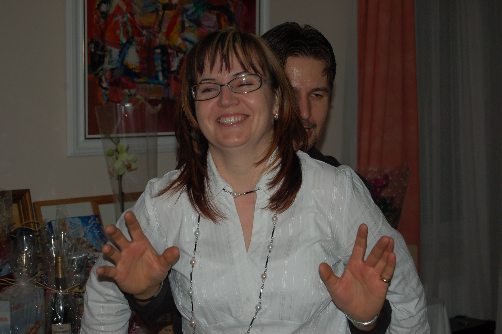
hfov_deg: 24.6
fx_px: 1149
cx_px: 251
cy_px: 167
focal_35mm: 82
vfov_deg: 16.5
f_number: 5.6
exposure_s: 1/60
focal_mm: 55
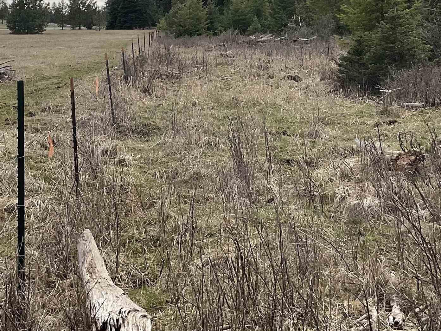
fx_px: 815
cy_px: 25
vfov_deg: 22.3
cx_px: 208
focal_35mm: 64
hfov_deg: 30.3
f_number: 1.8
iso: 16
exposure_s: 1/2427
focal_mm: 3
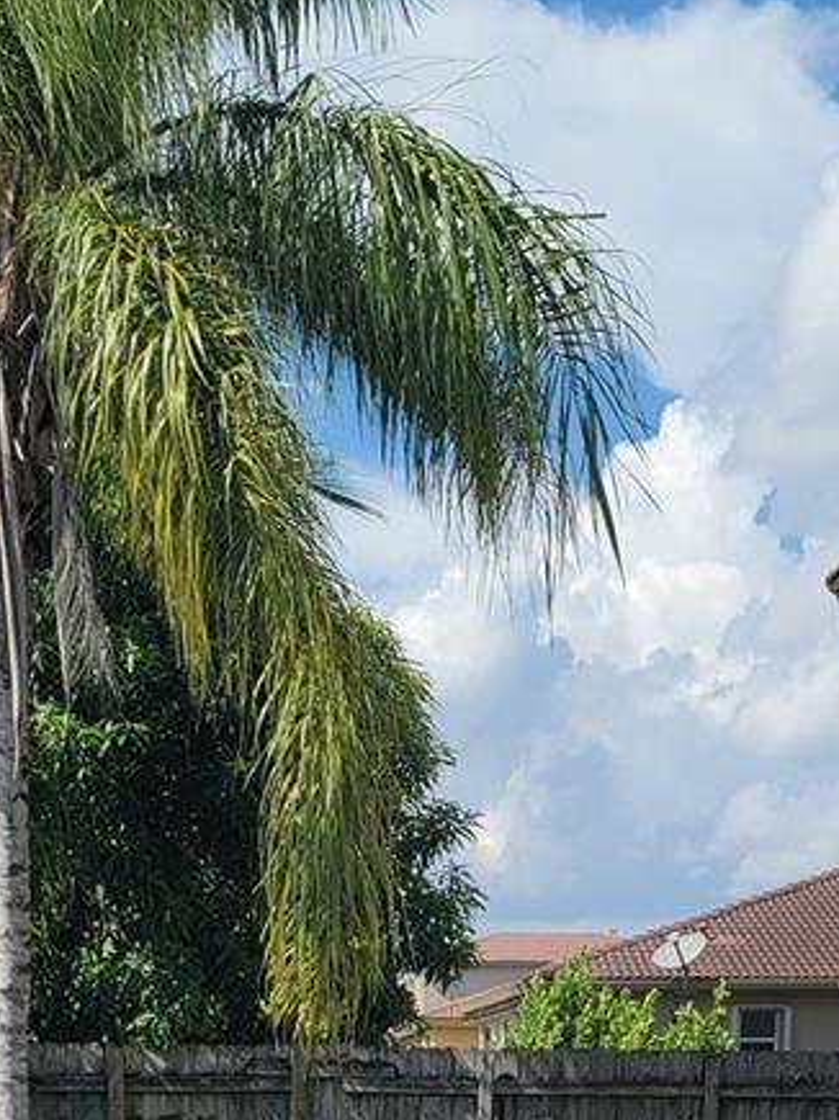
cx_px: 474
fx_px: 2231
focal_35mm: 69
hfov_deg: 21.3
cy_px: 1480
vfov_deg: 24.4
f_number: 1.8
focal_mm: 7
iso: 20
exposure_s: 1/1096
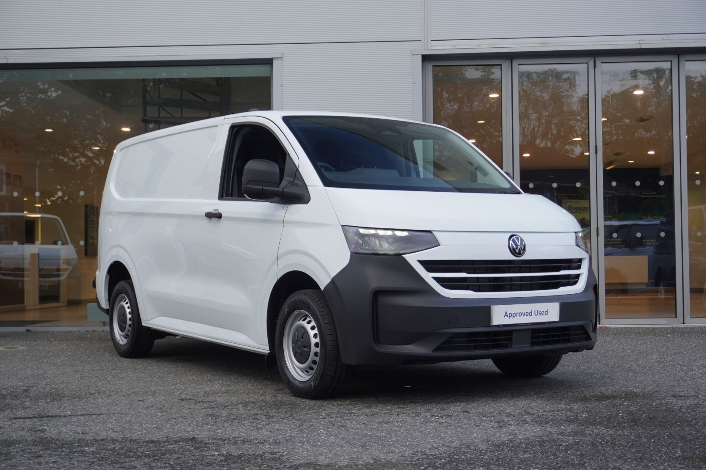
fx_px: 999
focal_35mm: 51
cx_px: 353
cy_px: 235
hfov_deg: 38.9
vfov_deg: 26.4
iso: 160
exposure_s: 1/60
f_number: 5
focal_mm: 34
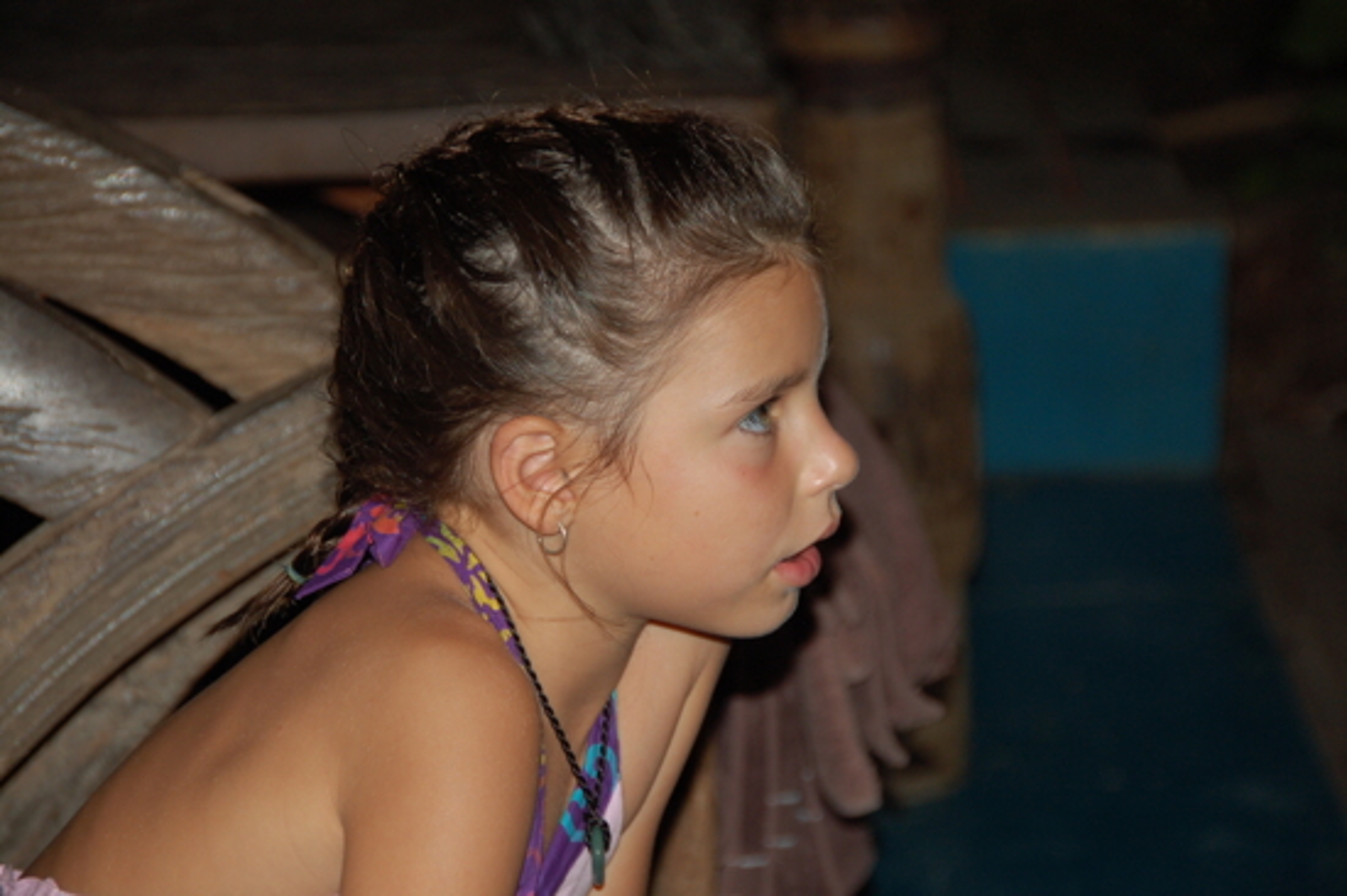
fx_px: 6506
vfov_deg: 7.9
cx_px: 674
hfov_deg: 11.8
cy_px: 448
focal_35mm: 174
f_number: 6
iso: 400
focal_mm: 116
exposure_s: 1/60
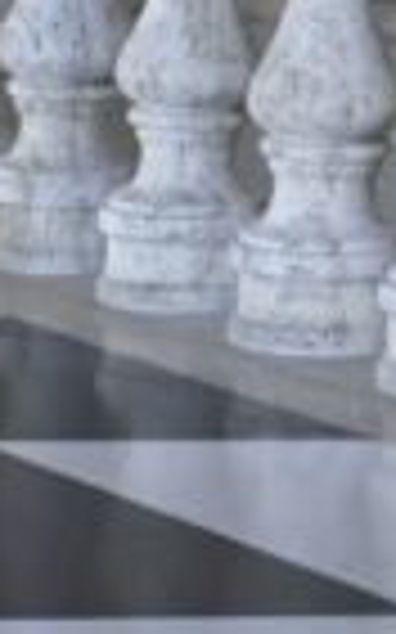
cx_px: 922
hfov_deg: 6.3
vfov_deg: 10.2
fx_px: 3457
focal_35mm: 200
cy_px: -301
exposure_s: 1/125
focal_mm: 24
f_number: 5
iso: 2000
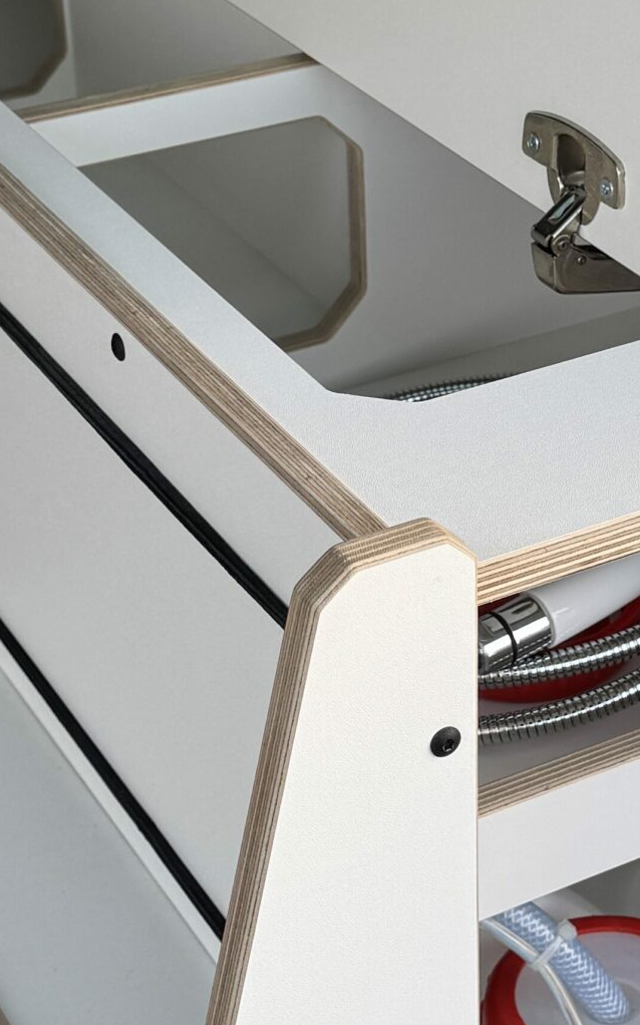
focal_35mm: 85
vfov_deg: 24.4
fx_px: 2374
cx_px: 453
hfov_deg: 15.3
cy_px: 448
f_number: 1.78
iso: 50
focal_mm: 6.76
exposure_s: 1/129
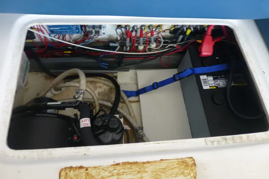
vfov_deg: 49.5
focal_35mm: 26
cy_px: 82
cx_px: 130
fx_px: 194
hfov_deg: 69.4
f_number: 3.3
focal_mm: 4.3
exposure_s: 1/60
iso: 200
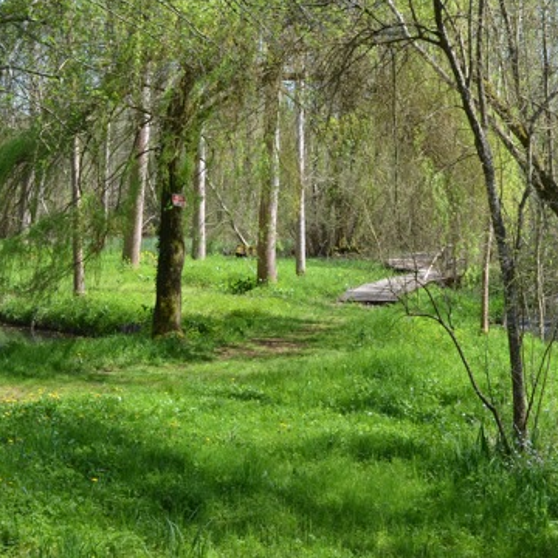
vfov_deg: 21.0
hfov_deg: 21.0
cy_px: 153
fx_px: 1494
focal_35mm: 82
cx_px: 408
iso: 200
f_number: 8
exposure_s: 1/200
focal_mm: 29
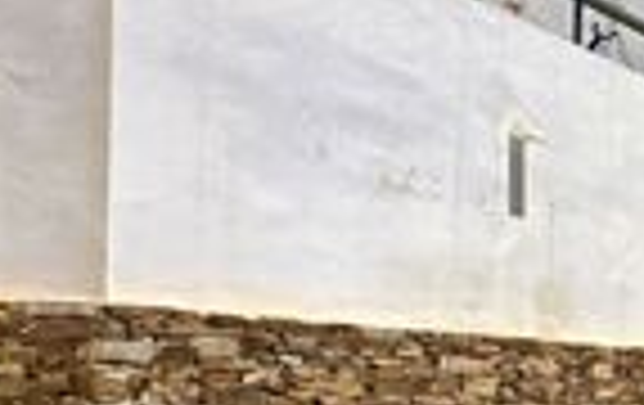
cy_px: 418
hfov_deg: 16.3
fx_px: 1284
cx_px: 1457
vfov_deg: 17.5
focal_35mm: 73
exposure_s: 1/2747
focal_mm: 2.22
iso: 50
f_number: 2.2
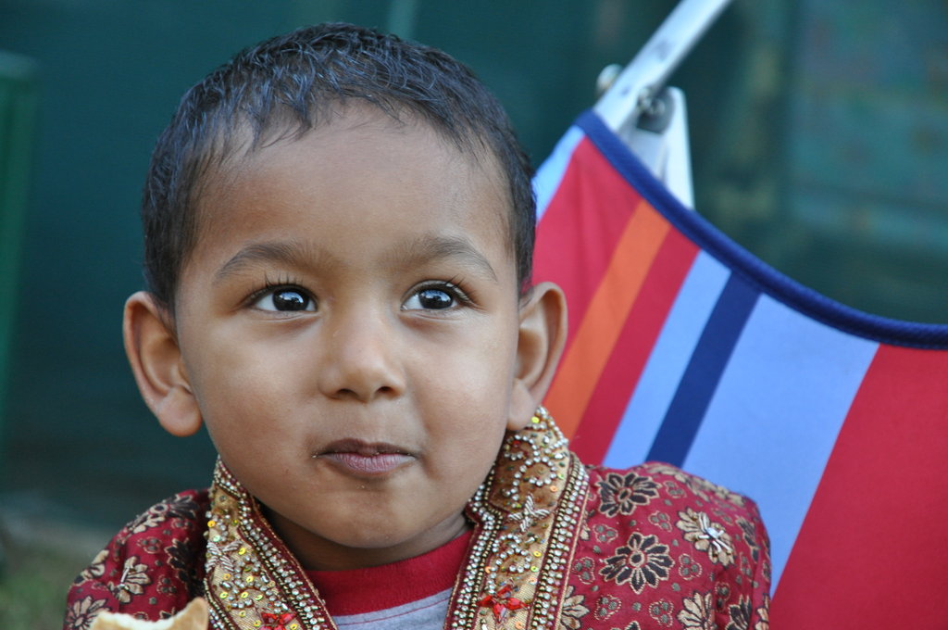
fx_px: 3353
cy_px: 315
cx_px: 474
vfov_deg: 10.7
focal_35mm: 128
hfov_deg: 16.1
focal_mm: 85
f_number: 5.6
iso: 800
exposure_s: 1/60
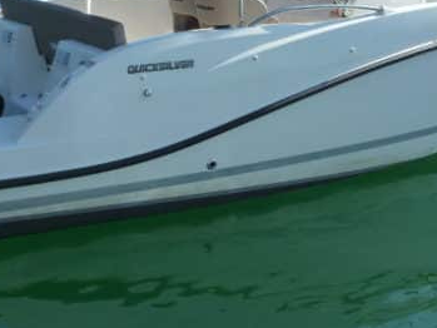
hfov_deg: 29.4
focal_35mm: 66
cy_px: 13
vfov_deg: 21.6
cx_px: 208
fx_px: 833
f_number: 4.5
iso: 160
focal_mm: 5.4
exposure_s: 1/500
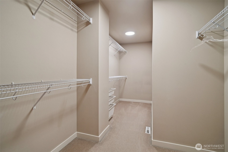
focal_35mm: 16
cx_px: 114
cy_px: 76
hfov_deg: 96.7
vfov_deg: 73.7
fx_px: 101
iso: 1600
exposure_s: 1/25
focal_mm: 16
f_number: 8
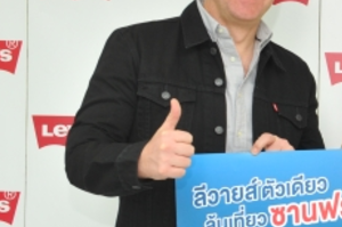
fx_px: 1186
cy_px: 176
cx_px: 420
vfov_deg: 10.9
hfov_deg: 15.7
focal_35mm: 125
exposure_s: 1/80
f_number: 5.6
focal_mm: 48
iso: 1250
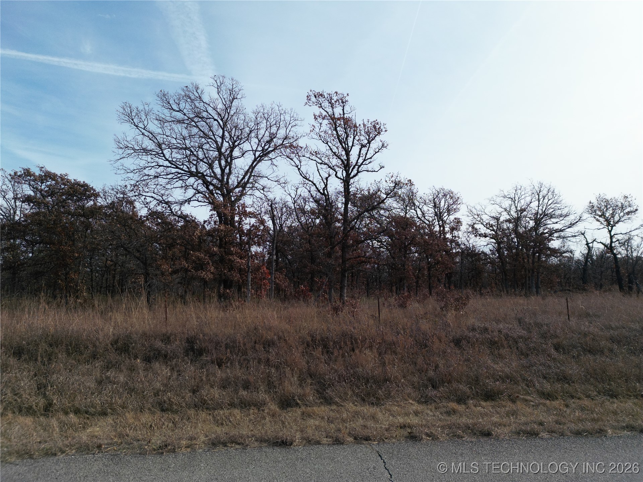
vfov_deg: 56.8
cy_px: 241
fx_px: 446
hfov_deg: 71.6
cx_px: 322
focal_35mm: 24
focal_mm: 6.72
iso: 130
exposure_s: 1/3200
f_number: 1.7
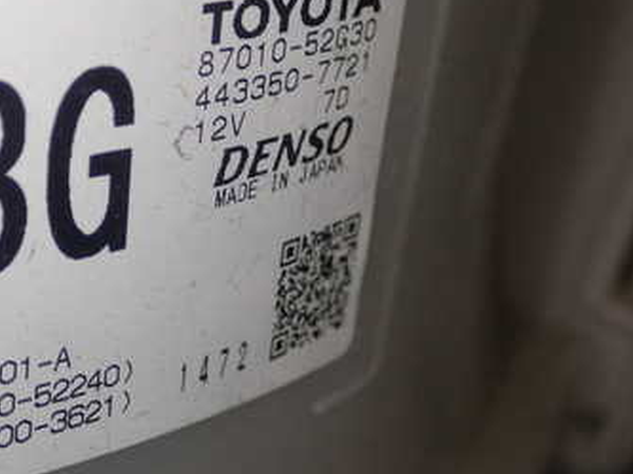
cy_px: 236
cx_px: 173
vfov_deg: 17.7
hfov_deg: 23.4
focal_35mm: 83
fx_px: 1516
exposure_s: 1/60
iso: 200
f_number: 3.1
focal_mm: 8.41
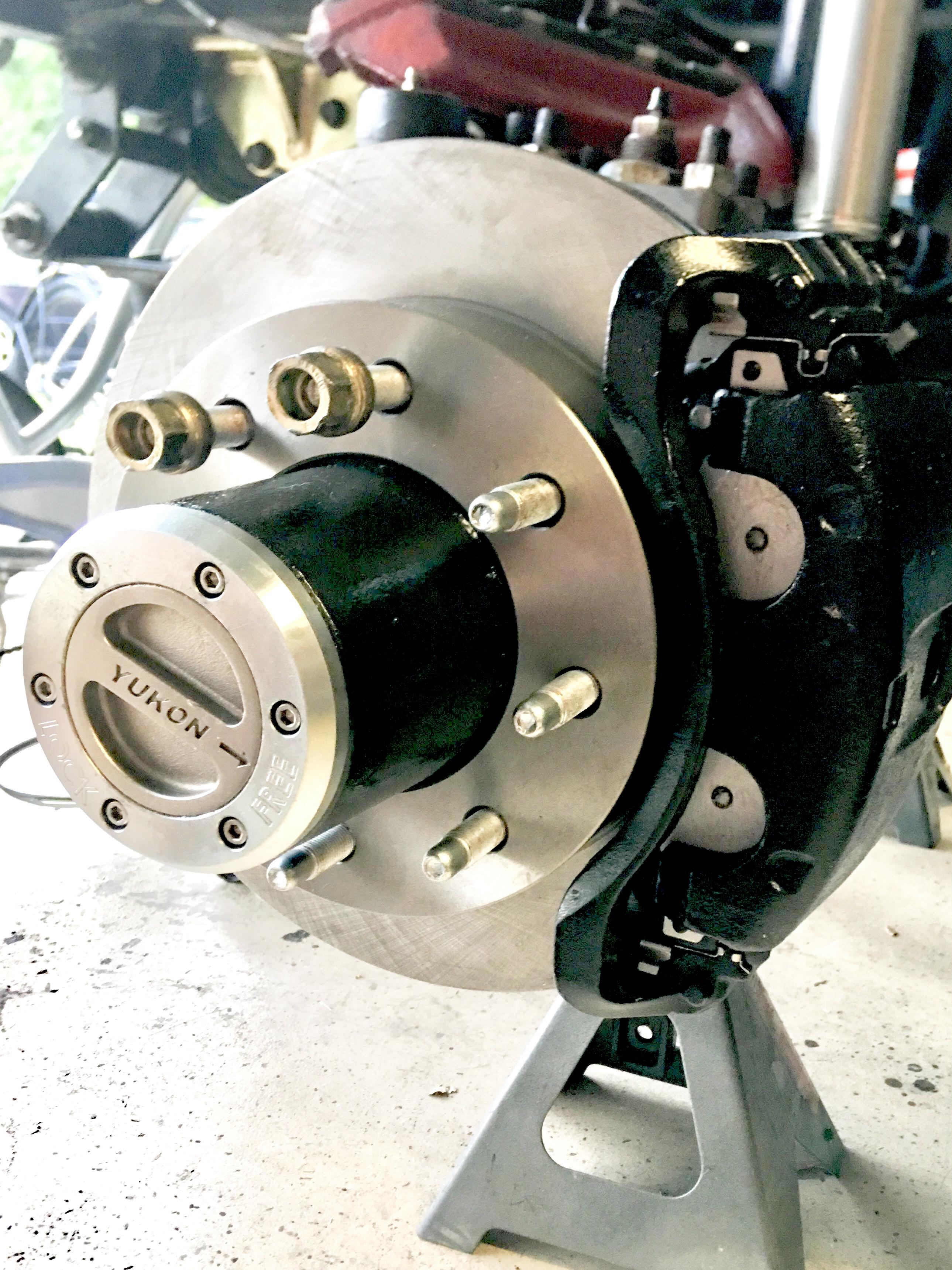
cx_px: 552
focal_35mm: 34
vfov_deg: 53.8
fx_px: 1247
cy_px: 708
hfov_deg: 41.7
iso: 80
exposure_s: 1/15
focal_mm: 4.15
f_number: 2.2
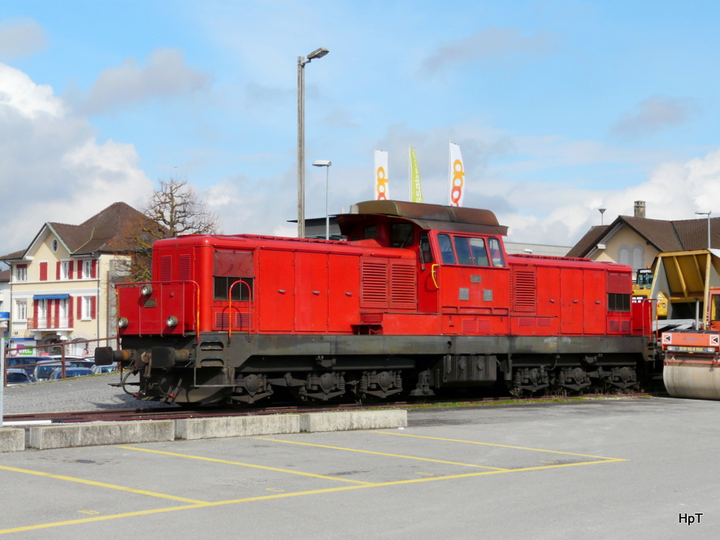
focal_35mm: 69
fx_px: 1435
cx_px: 360
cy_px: 270
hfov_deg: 28.2
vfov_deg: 21.3
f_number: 6.3
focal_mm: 11.4
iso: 100
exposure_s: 1/400
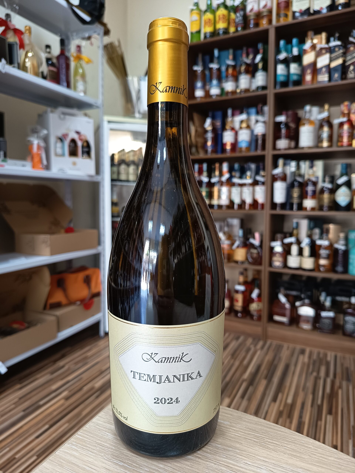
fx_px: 328
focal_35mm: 24
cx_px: 178
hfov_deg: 56.8
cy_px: 236
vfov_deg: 71.6
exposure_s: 1/25
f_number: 1.7
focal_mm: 5.27
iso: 796
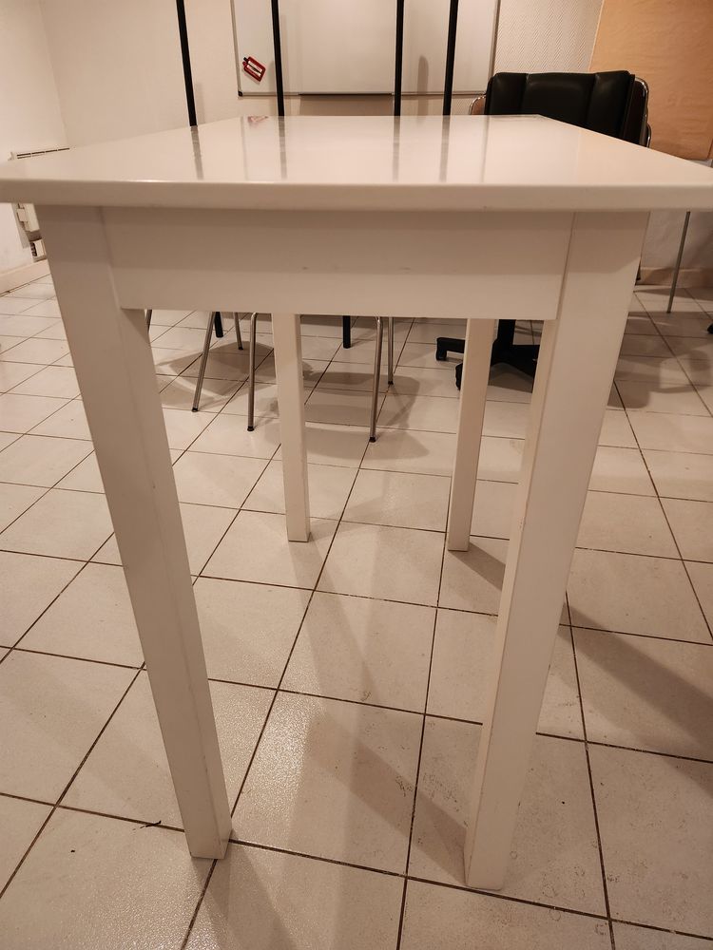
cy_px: 475
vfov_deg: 73.9
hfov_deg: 58.9
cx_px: 356
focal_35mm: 23
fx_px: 632
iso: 500
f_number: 1.8
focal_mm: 5.4
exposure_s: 1/100
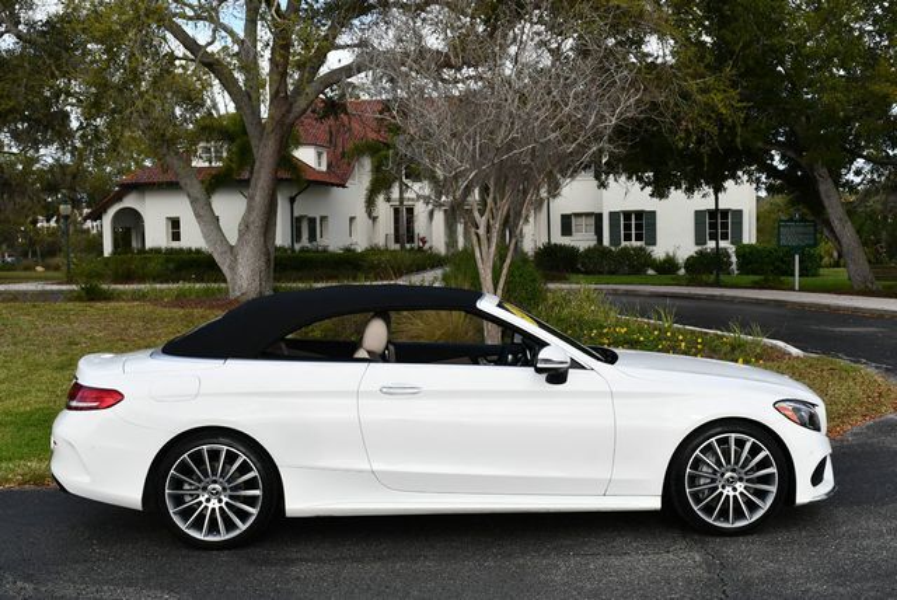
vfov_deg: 28.1
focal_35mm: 48
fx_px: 1197
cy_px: 300
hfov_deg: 41.1
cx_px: 448
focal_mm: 24
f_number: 8
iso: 125
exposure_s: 1/250
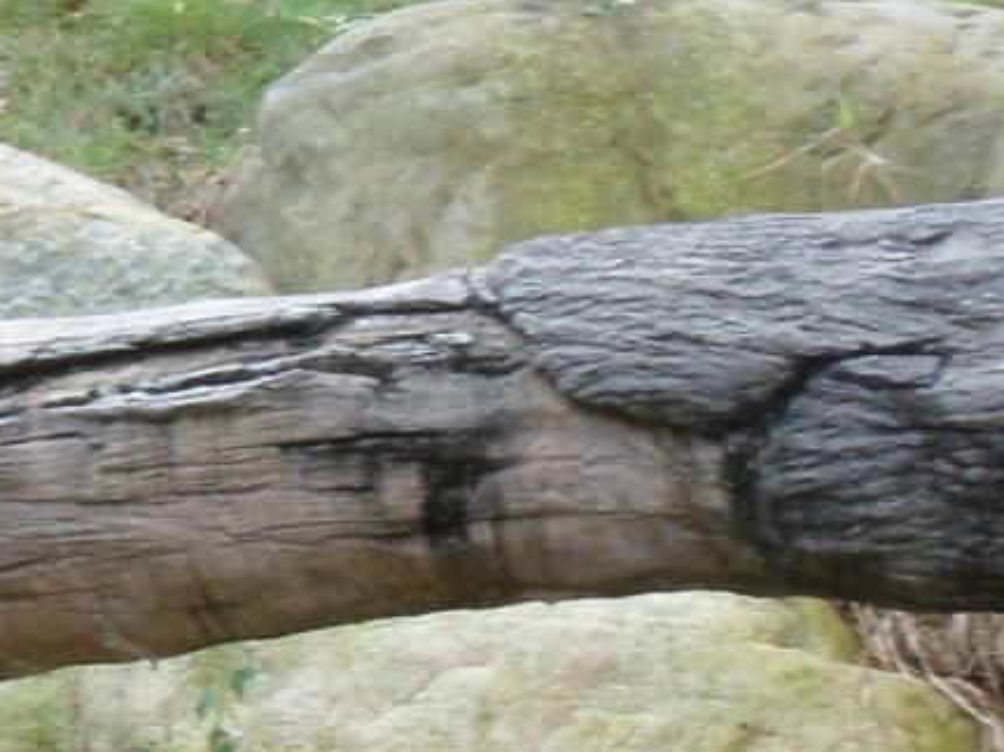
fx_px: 14030
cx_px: -355
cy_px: 1305
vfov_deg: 3.1
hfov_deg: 4.1
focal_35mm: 484
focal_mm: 22.5
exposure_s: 1/45
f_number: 5.4
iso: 160
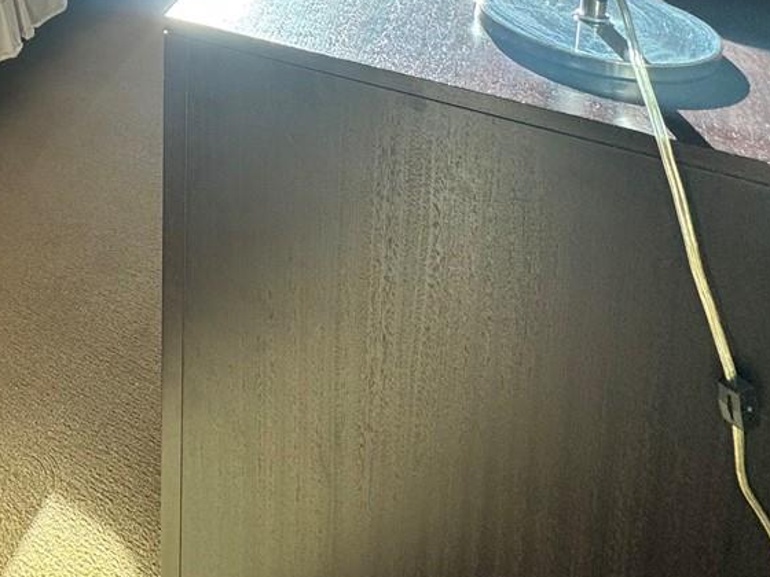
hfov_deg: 36.5
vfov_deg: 27.8
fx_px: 890
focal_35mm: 40
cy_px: -227
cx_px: -146
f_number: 2.2
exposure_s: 1/108
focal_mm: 2.22
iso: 40
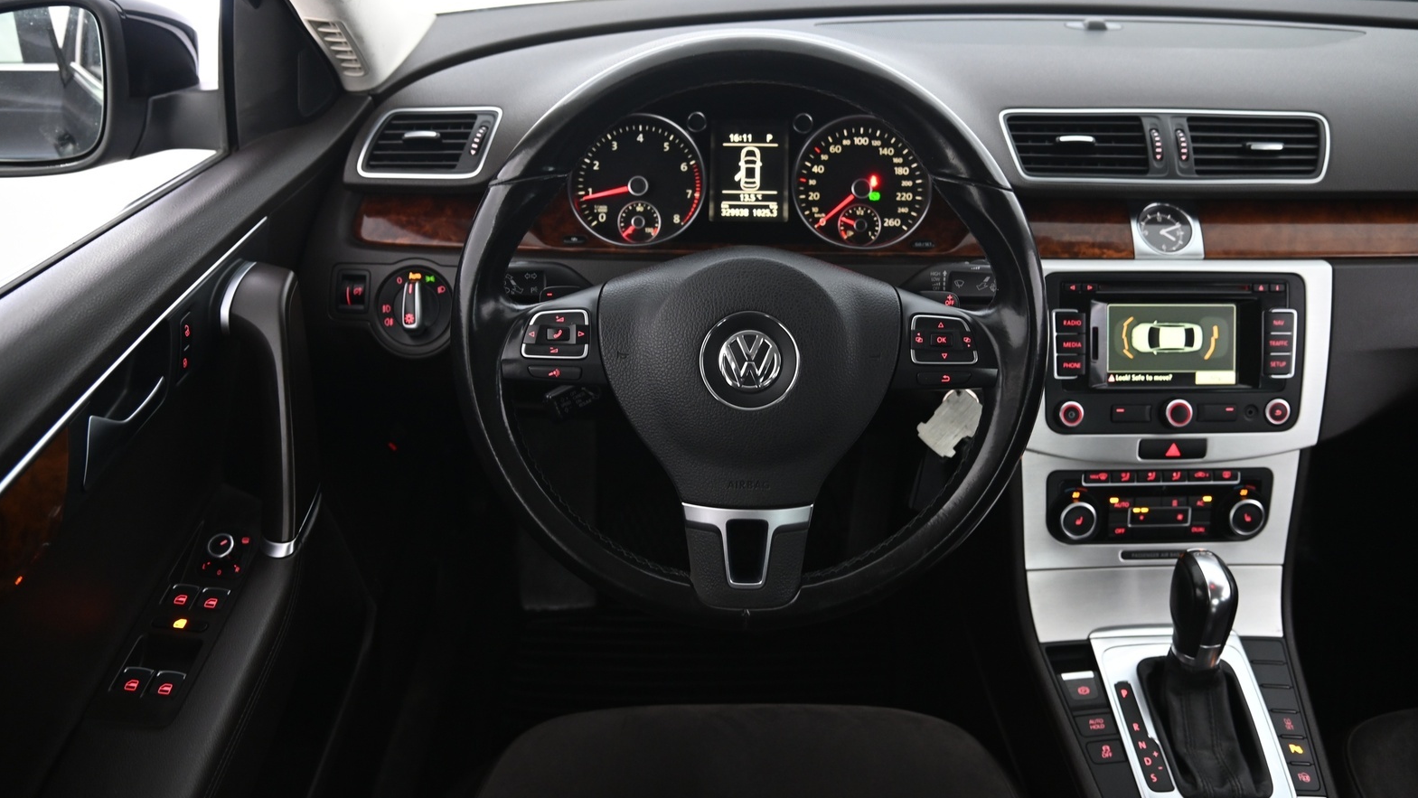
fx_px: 978
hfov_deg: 71.9
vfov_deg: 44.4
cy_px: 389
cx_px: 718
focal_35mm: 26
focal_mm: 24
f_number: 4
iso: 2000
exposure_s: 1/15
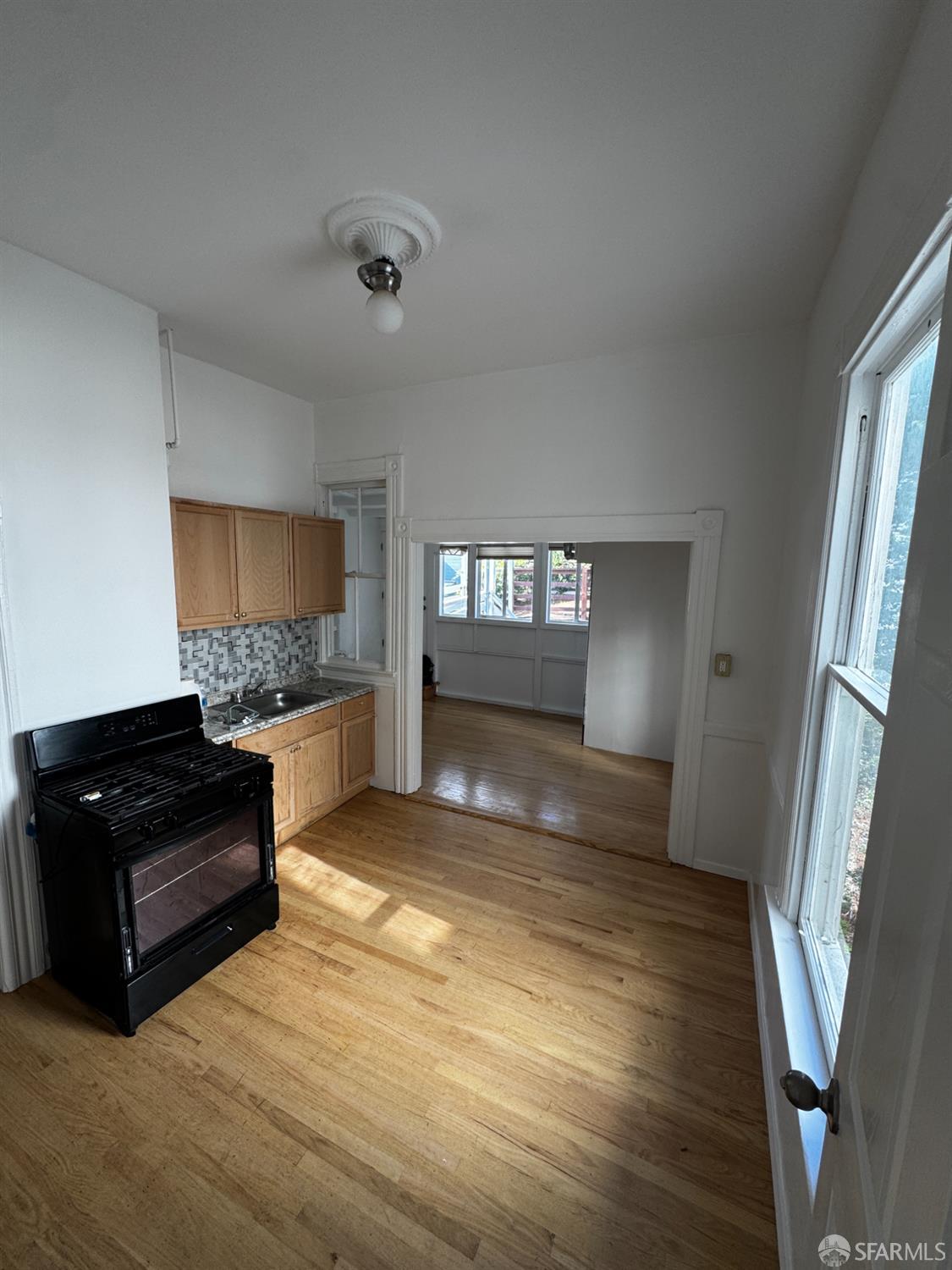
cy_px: 635
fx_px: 513
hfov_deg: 85.7
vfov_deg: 102.1
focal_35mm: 14
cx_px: 476
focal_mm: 2.22
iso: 64
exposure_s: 1/99
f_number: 2.2
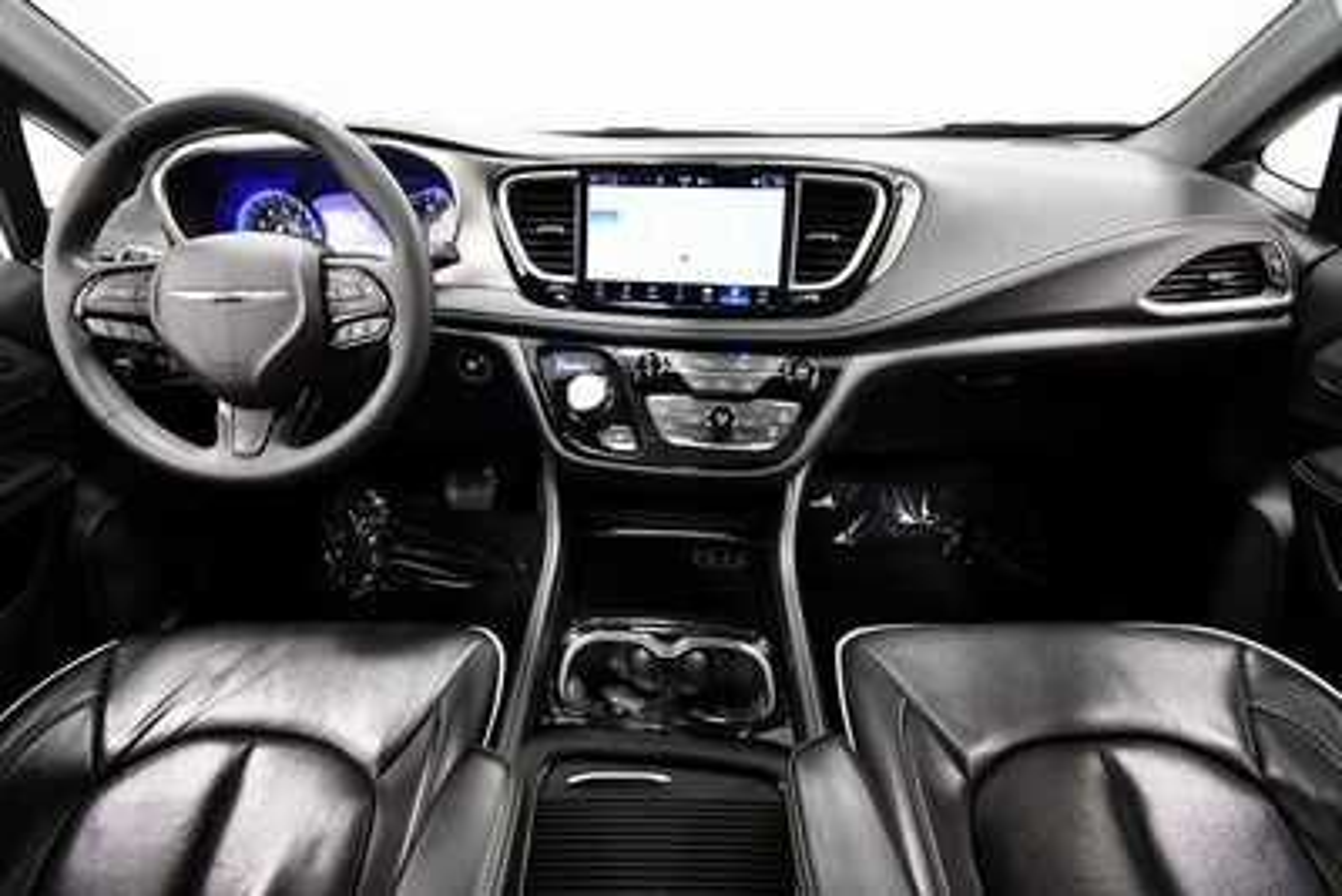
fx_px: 634
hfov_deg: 93.3
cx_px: 671
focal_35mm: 17
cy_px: 448
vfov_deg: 70.5
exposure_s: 1/60
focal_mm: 11.5
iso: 3200
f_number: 4.8
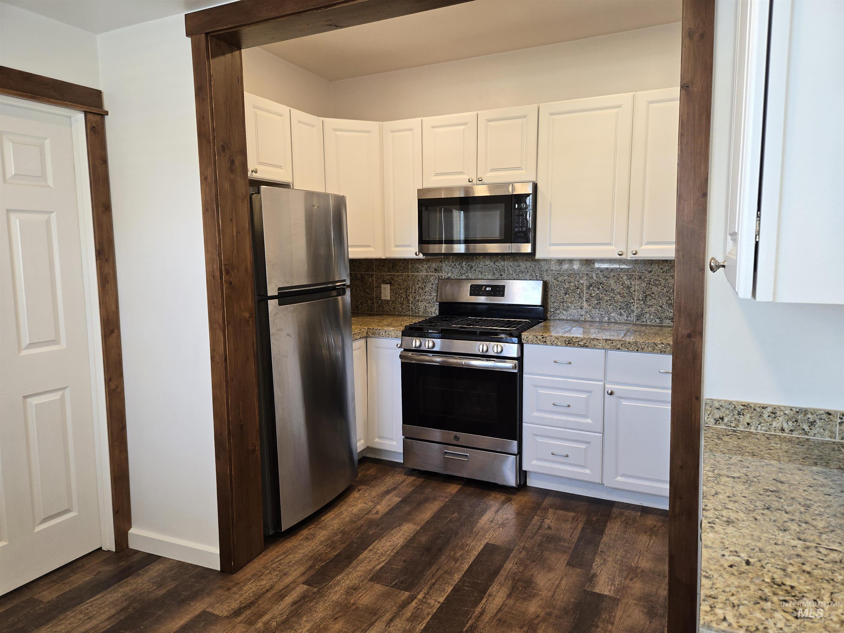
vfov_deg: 58.9
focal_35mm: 23
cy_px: 316
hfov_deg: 73.9
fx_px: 561
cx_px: 422
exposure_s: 1/60
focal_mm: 5.4
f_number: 1.8
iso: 80
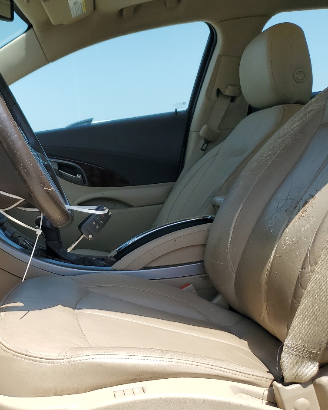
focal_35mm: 43
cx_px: 49
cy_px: 242
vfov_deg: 42.7
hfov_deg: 33.5
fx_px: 522
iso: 50
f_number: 1.5
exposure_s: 1/1667
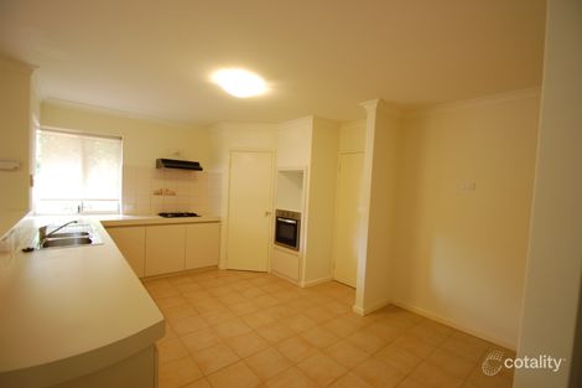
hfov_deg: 100.4
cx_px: 291
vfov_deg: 77.3
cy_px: 194
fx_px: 242
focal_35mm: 15
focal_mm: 10
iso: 200
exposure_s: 1/15
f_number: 3.5
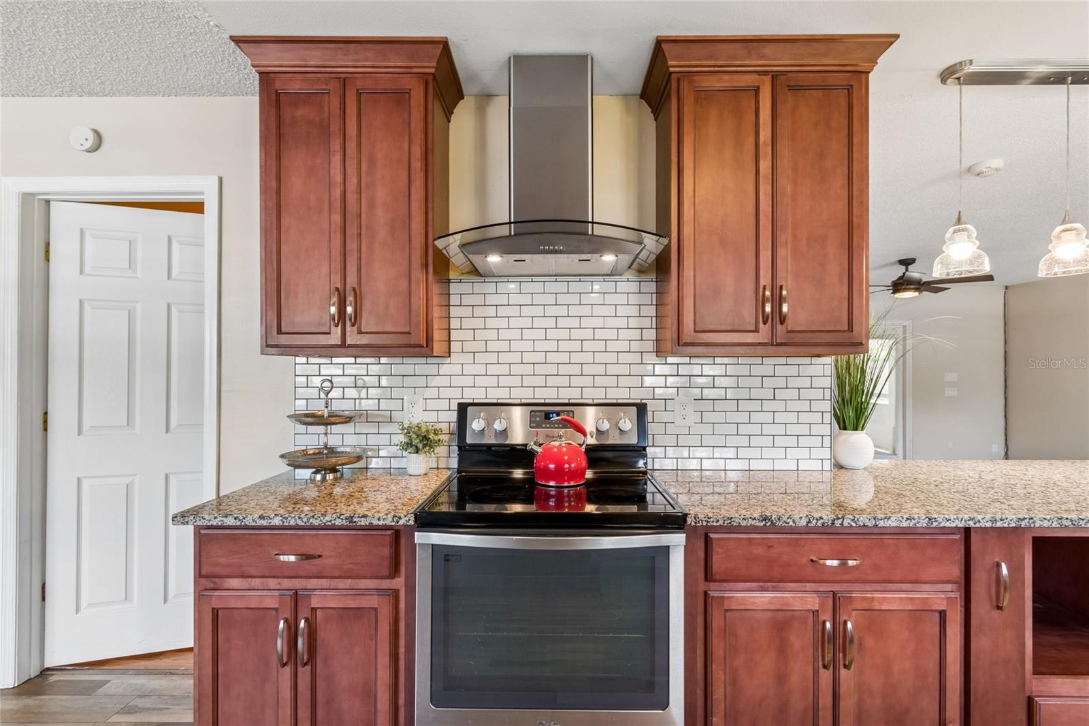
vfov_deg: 77.3
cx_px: 544
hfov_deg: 100.4
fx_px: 454
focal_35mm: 15
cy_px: 363
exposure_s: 1/5
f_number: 7.1
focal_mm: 10
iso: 100
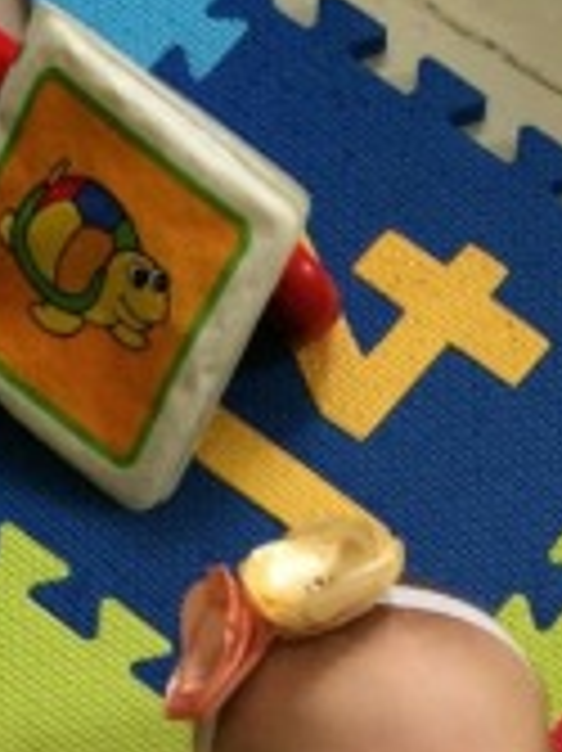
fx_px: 2232
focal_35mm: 103
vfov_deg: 16.5
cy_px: 1272
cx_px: 472
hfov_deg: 14.2
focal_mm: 4.12
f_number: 2.2
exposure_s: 1/30
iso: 200
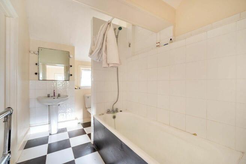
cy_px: 82
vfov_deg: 77.3
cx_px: 123
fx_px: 102
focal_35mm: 15
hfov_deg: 100.4
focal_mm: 15
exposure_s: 1
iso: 100
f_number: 8
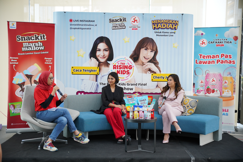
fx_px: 314
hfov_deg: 42.3
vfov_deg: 29.0
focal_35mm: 46
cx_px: 122
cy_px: 81
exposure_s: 1/100
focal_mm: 46.5
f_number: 2.8
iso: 500
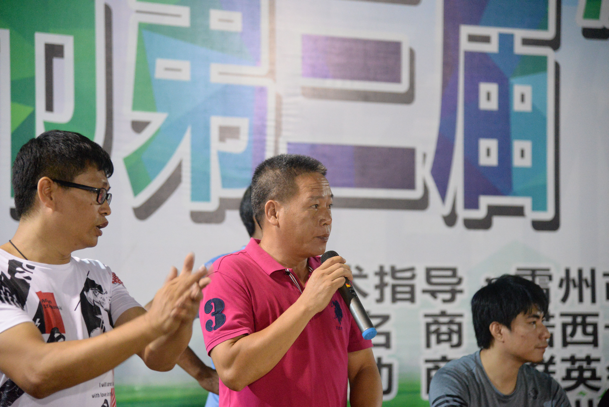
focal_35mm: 95
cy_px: 204
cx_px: 304
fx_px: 1608
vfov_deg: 14.4
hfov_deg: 21.5
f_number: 4
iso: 6400
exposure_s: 1/60
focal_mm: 95
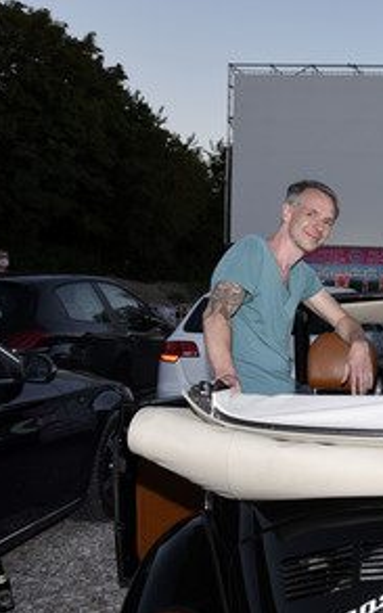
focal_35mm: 47
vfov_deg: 42.7
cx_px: 447
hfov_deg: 25.0
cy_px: 312
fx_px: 785
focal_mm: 30
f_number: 8
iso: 800
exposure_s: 1/160
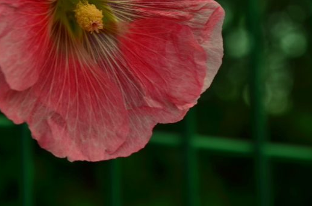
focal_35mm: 178
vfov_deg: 7.7
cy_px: 27
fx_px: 1539
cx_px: 126
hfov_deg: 11.6
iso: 100
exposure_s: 1/125
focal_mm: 60
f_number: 8
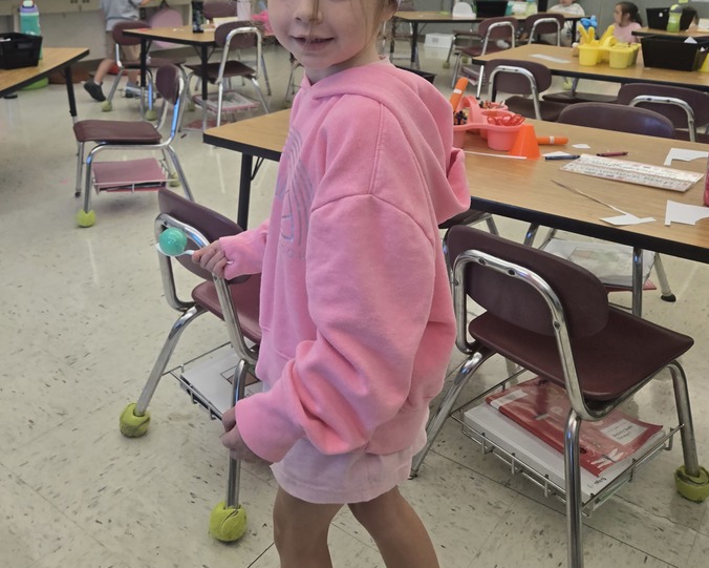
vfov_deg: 41.4
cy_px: 110
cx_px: 319
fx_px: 714
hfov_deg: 52.7
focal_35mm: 34
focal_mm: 5.4
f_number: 1.8
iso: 80
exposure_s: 1/120
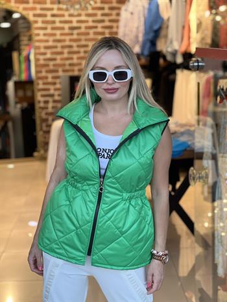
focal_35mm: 77
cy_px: 151
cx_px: 114
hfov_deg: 19.2
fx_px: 673
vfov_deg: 25.3
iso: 160
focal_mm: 9
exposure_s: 1/100
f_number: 2.8
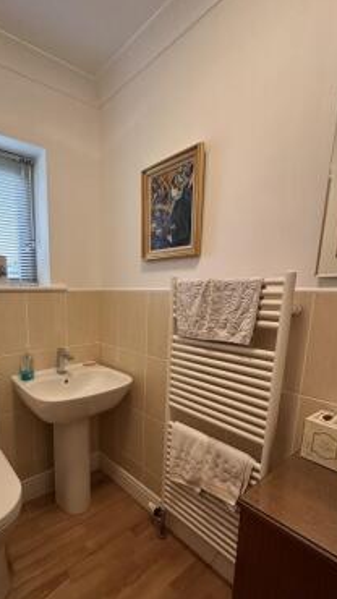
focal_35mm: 18
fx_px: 286
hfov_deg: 59.0
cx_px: 102
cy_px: 347
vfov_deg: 91.9
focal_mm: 2.22
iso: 200
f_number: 2.2
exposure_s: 1/50
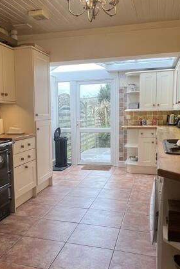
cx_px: 64
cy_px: 138
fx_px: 247
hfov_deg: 39.6
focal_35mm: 33
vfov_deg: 57.2
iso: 64
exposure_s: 1/100
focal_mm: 1.57
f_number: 1.8
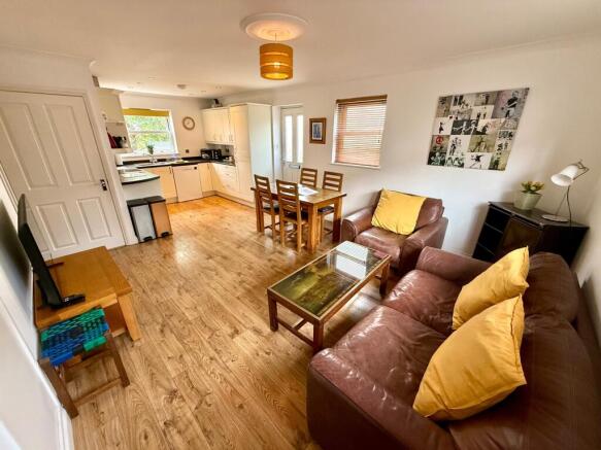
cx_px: 300
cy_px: 225
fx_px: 243
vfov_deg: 85.7
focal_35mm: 14
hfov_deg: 102.1
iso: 200
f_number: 2.2
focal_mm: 2.22
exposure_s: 1/99
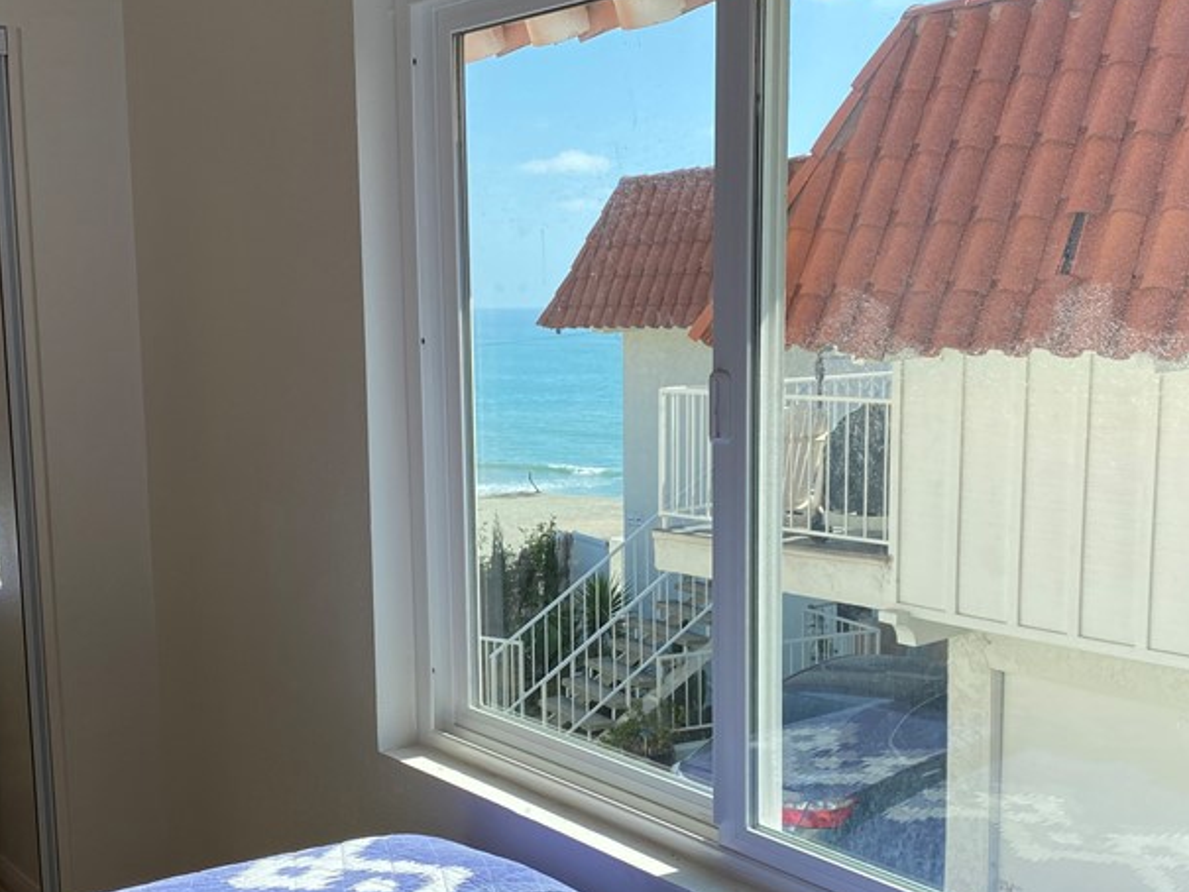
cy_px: 540
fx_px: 1512
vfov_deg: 32.8
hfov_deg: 42.9
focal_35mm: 44
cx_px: 611
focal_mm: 4.25
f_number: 1.8
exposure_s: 1/935
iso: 32
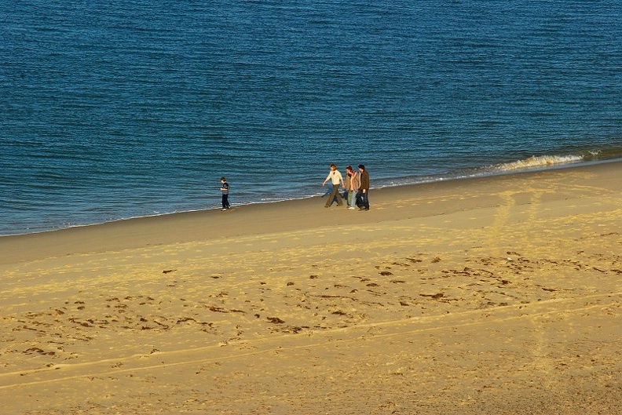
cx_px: 311
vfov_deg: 4.6
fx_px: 5186
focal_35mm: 300
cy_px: 208
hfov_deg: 6.9
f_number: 22
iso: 400
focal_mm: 200
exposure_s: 1/320
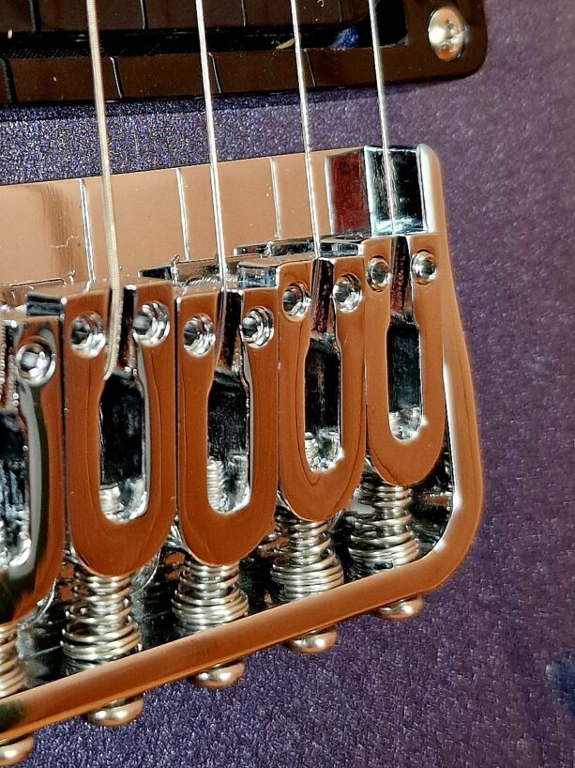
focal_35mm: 72
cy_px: 192
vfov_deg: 26.7
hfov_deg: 20.3
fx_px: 1595
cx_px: 135
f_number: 1.8
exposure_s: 1/100
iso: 400
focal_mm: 6.4
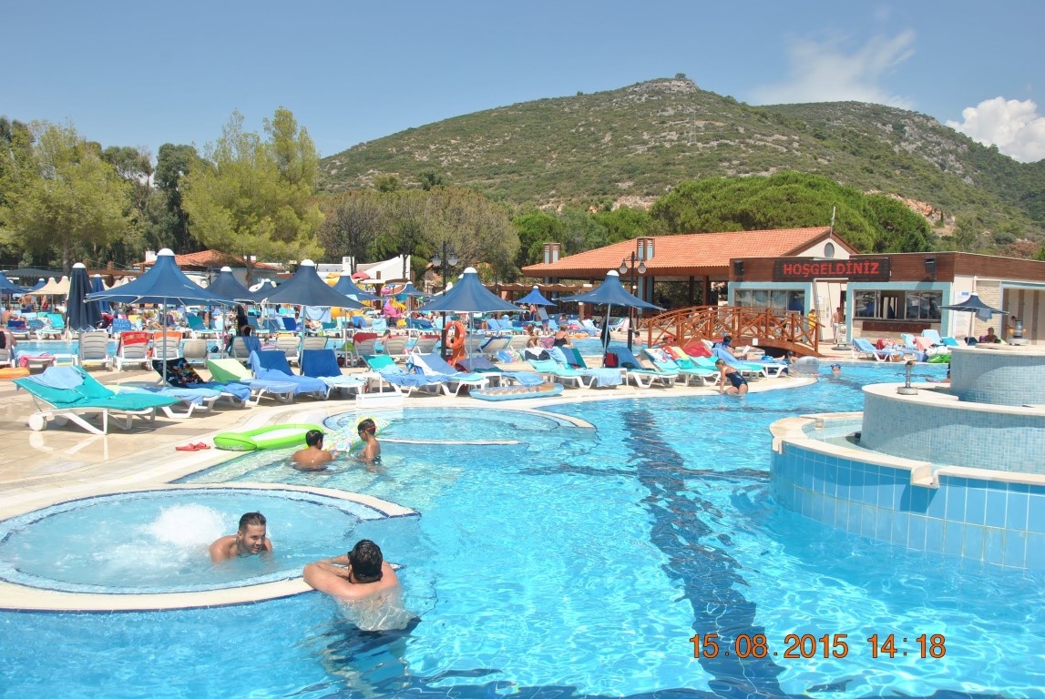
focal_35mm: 30
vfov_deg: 43.7
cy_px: 350
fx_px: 872
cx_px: 522
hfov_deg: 61.9
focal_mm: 20
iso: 100
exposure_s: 1/250
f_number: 8
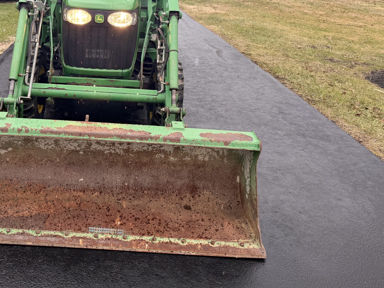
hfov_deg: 46.7
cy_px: 58
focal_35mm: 39
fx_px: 433
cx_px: 112
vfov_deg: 35.6
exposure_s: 1/173
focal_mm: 6.76
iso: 80
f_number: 1.78
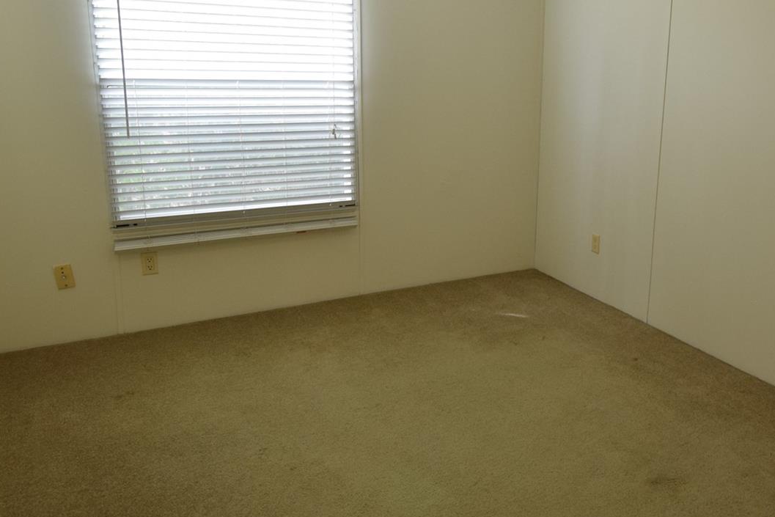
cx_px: 557
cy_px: 219
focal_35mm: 32
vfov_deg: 41.1
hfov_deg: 56.6
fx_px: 688
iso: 560
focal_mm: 11
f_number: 4
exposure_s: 1/60
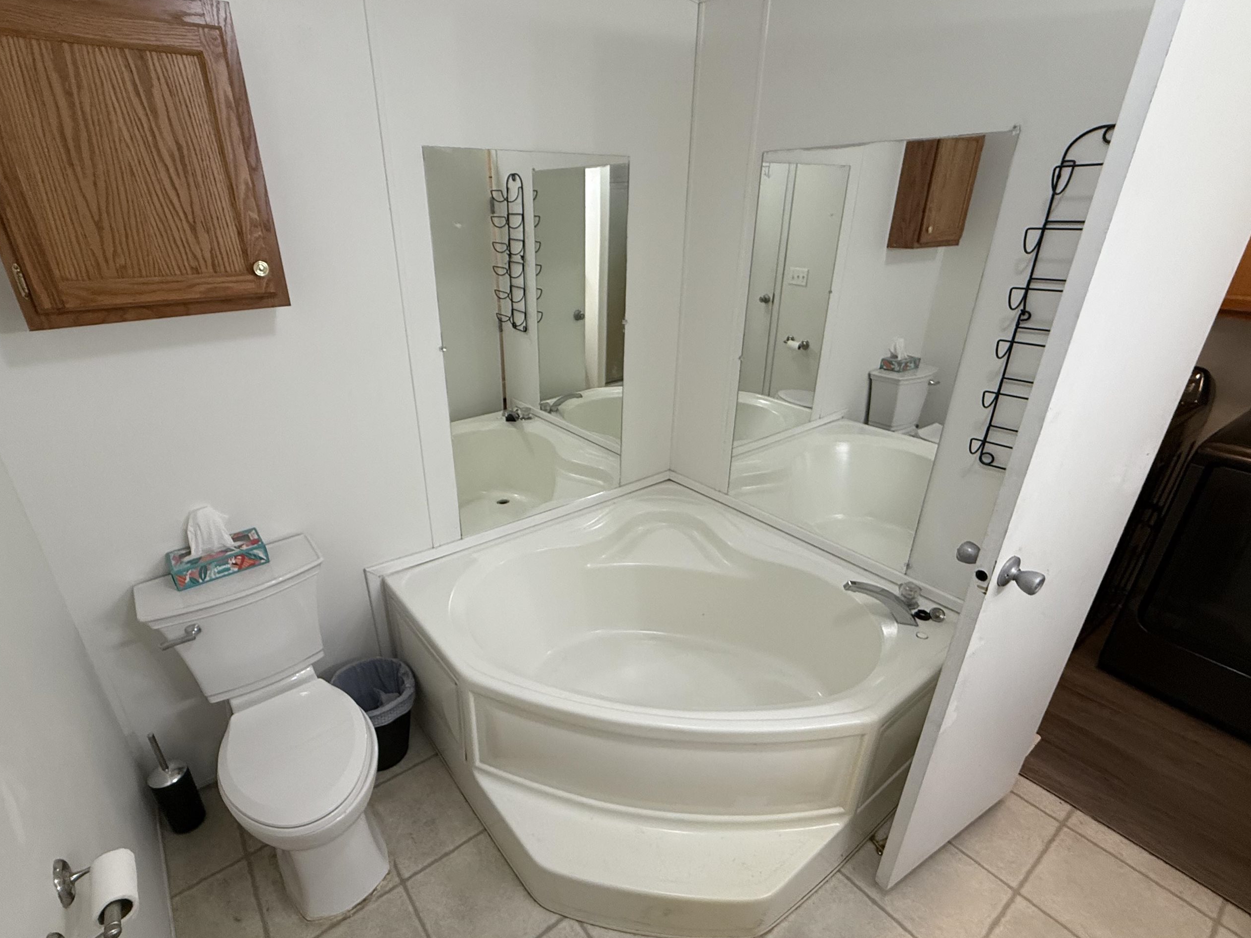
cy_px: 492
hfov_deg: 90.9
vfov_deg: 74.7
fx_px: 614
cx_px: 586
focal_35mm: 17
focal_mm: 2.22
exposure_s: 1/60
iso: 200
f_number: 2.2
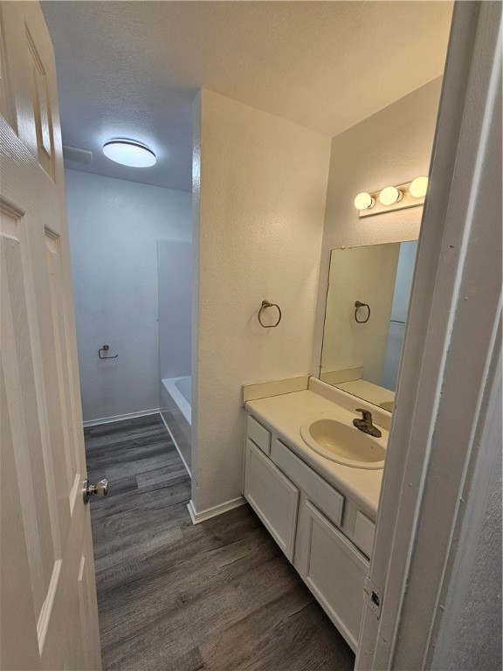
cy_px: 336
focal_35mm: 13
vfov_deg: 106.2
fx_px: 252
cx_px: 252
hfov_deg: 89.9
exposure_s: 1/120
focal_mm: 2.2
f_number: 2.2
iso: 64
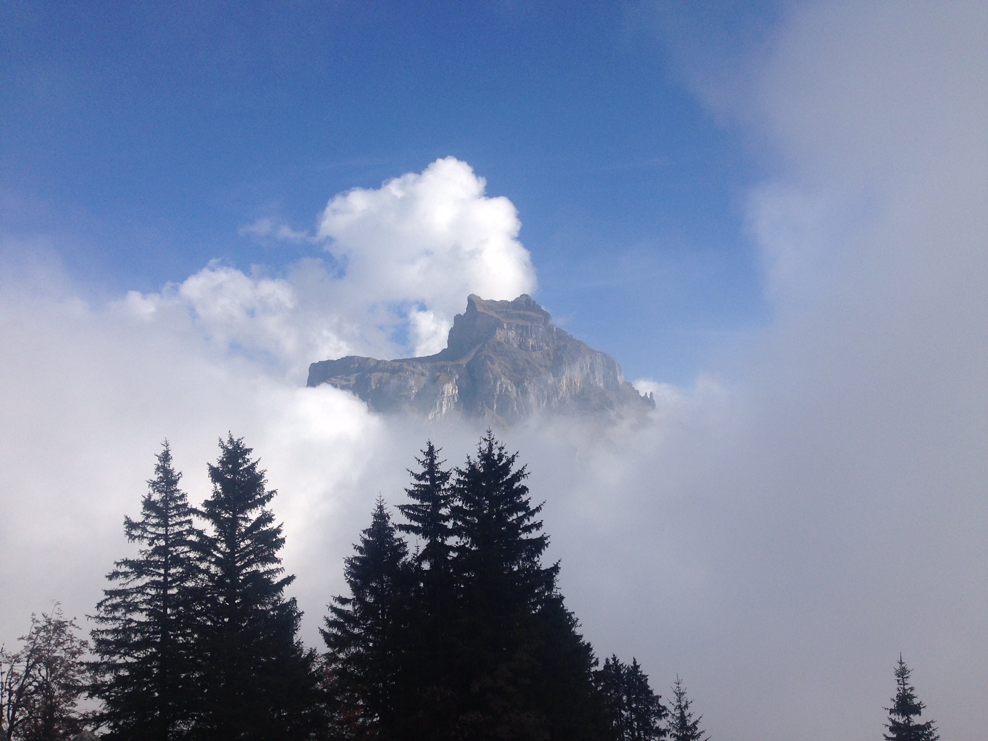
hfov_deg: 55.4
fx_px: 942
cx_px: 494
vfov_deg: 42.9
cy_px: 370
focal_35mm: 33
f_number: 2.4
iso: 50
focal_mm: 4.12
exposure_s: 1/2169
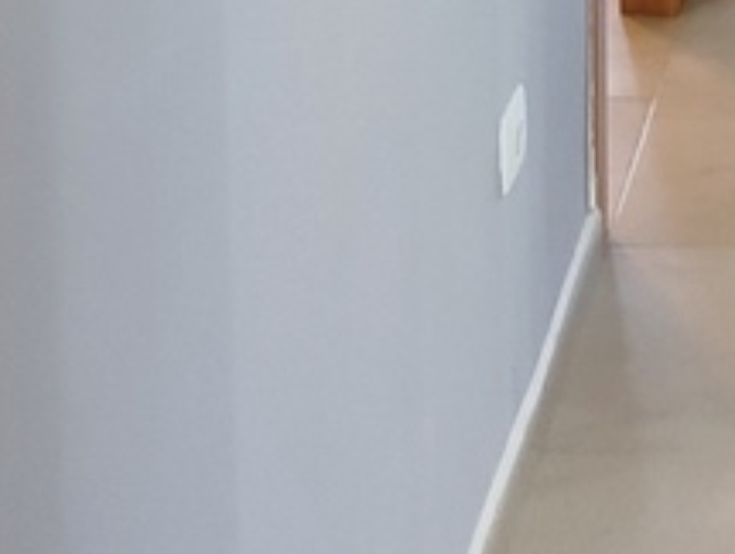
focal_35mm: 95
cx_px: 967
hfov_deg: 19.0
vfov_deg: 13.1
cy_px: -616
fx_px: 2021
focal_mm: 1.65
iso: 180
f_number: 2.2
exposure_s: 1/50
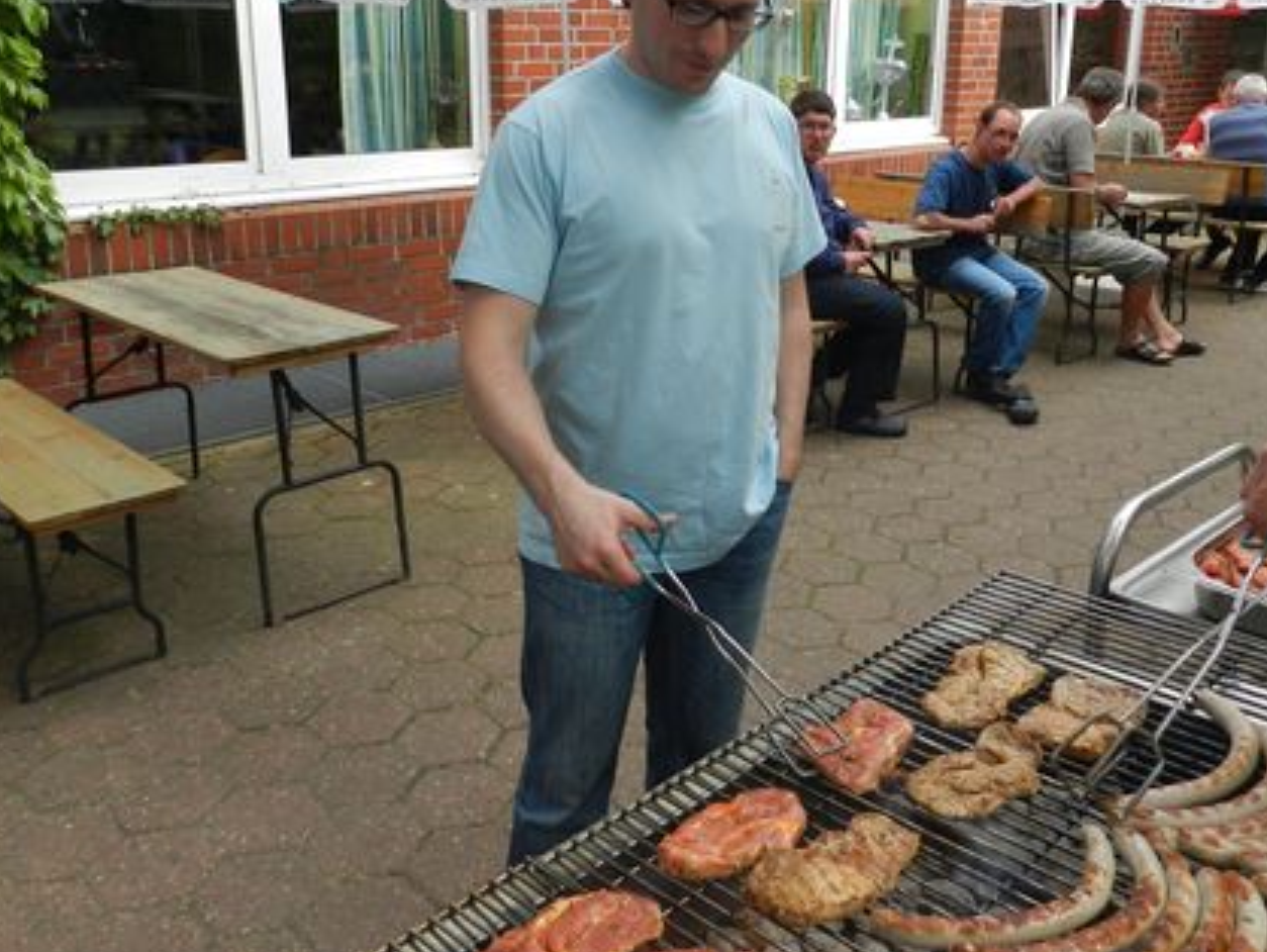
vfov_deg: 42.7
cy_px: 370
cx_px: 646
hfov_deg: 55.3
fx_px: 1209
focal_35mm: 33
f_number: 3.4
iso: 160
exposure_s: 1/250
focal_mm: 4
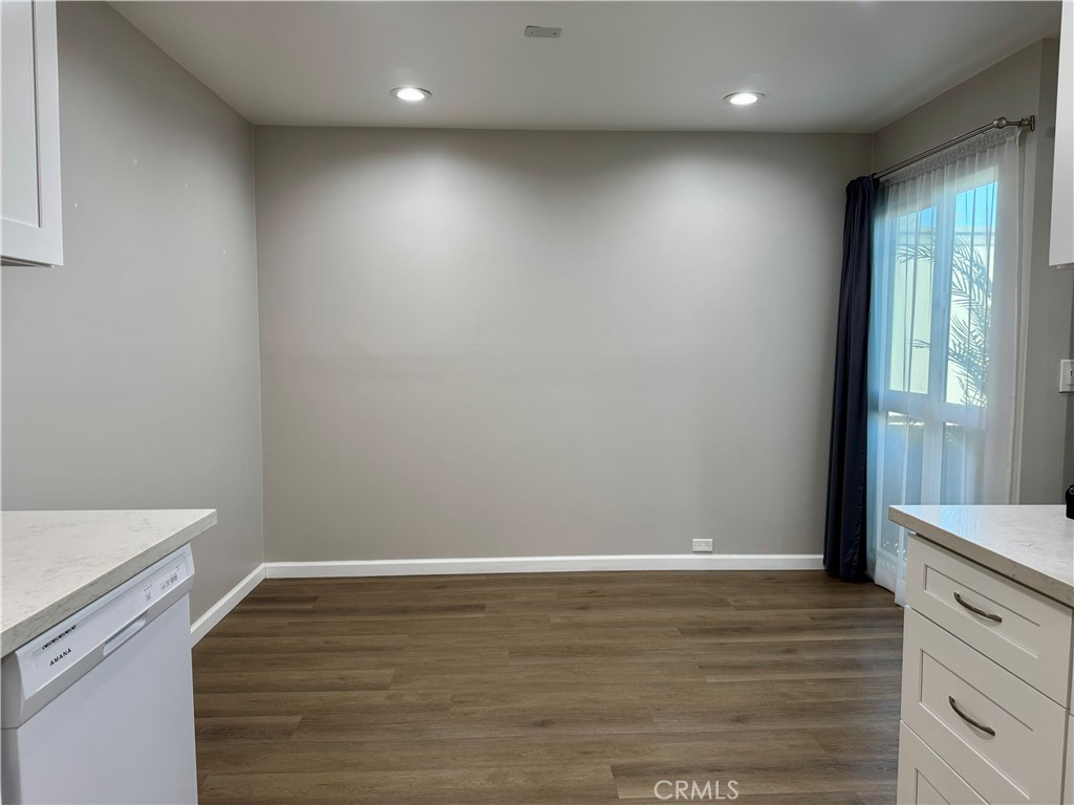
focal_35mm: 24
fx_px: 745
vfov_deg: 56.8
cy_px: 402
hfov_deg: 71.6
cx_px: 537
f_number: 1.78
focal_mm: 6.76
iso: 125
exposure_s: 1/120
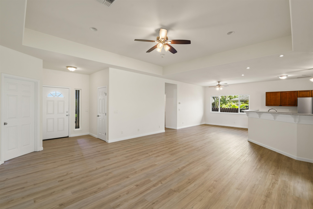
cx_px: 156
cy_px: 104
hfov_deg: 96.7
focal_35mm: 16
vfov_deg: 73.8
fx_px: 139
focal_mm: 16
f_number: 8
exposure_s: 1/2
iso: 100
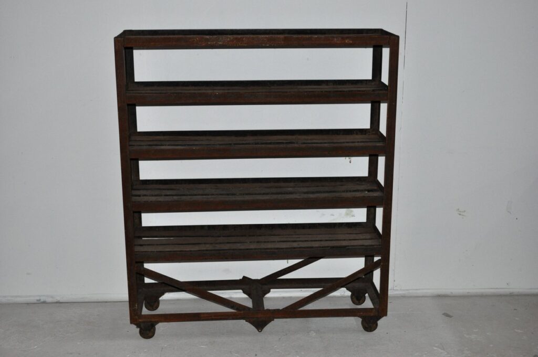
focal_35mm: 51
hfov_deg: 38.9
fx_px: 761
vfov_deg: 26.4
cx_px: 269
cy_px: 178
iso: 800
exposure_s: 1/60
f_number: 5
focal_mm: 34
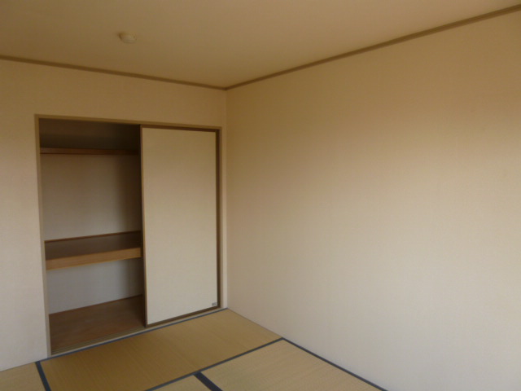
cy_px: 196
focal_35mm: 24
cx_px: 260
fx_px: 361
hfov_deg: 71.6
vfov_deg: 56.8
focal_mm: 4.3
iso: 100
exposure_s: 1/100
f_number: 2.5
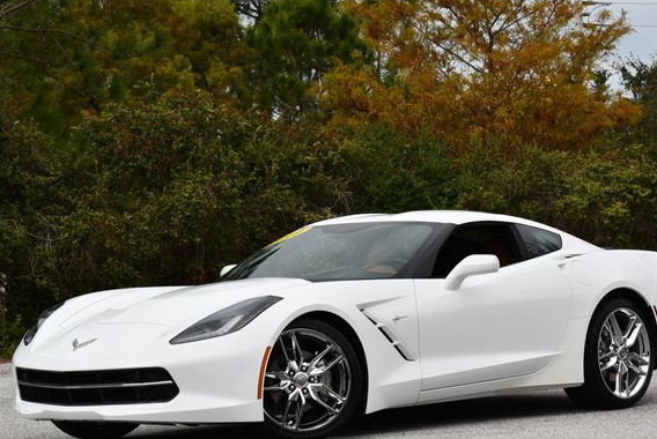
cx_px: 344
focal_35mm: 124
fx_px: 2265
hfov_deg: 16.5
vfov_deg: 11.1
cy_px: 239
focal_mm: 55
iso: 125
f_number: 8
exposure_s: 1/250
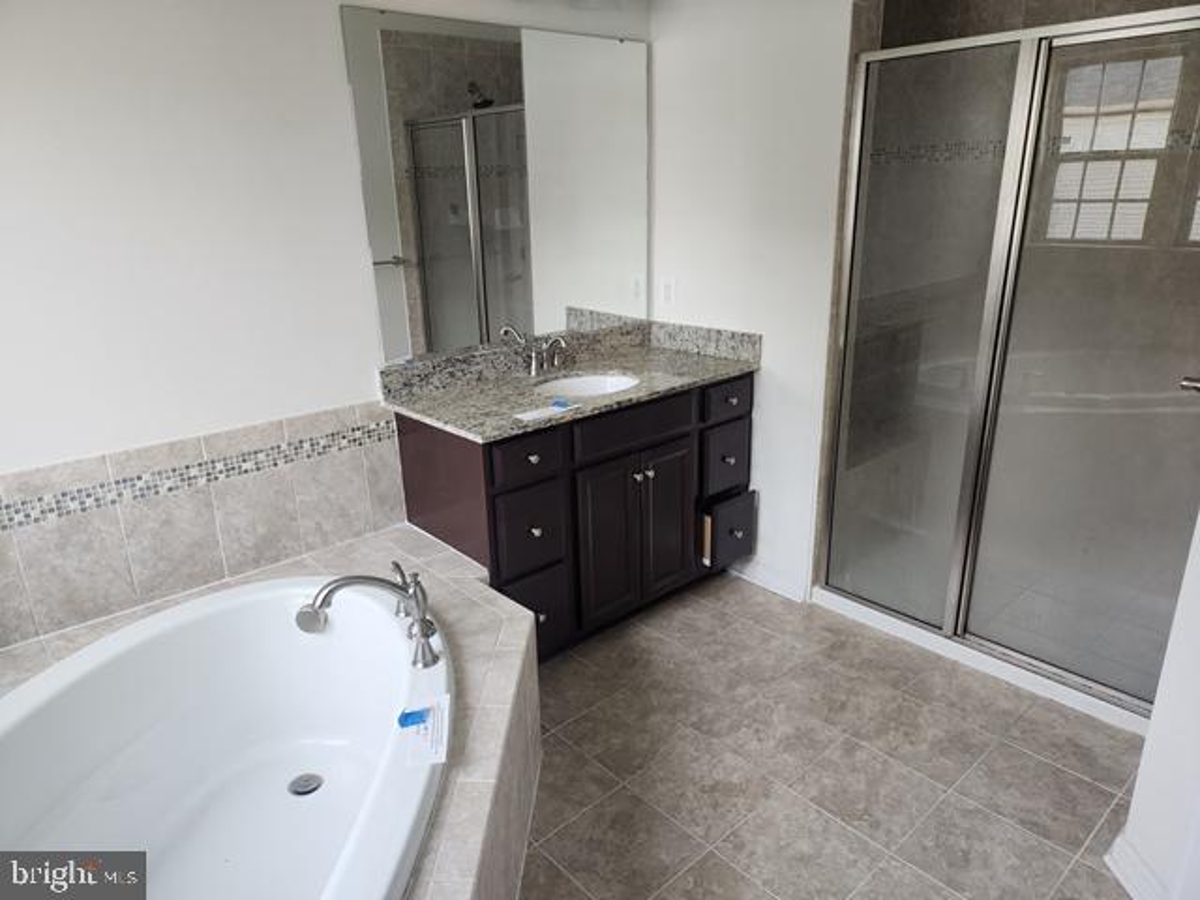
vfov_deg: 58.9
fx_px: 797
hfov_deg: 73.9
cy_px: 450
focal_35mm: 23
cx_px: 600
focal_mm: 6.4
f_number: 1.8
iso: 250
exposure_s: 1/120
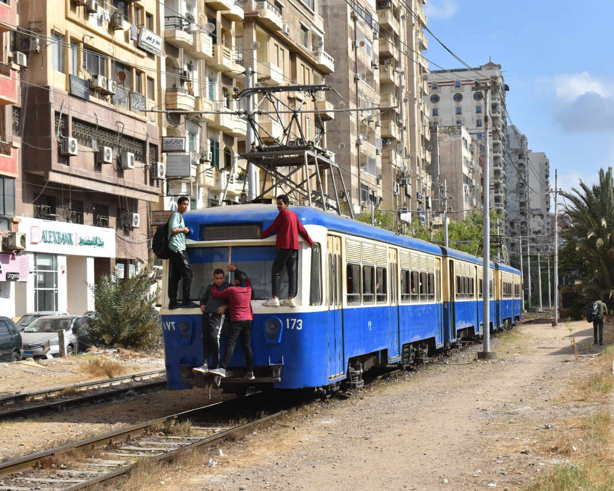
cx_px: 296
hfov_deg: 27.9
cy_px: 247
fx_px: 1235
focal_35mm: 68
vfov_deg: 22.5
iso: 200
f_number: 10
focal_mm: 40
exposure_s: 1/400
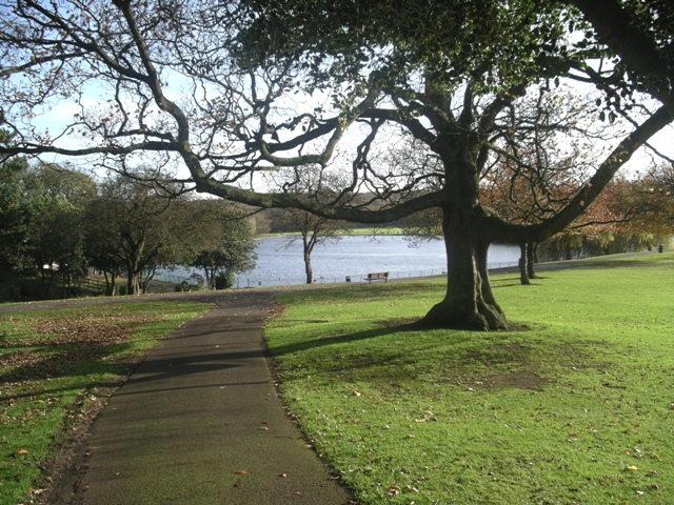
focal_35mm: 37
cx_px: 337
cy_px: 252
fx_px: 720
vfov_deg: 38.7
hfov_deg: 50.1
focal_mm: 7.8
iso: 64
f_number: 2.8
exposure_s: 1/640
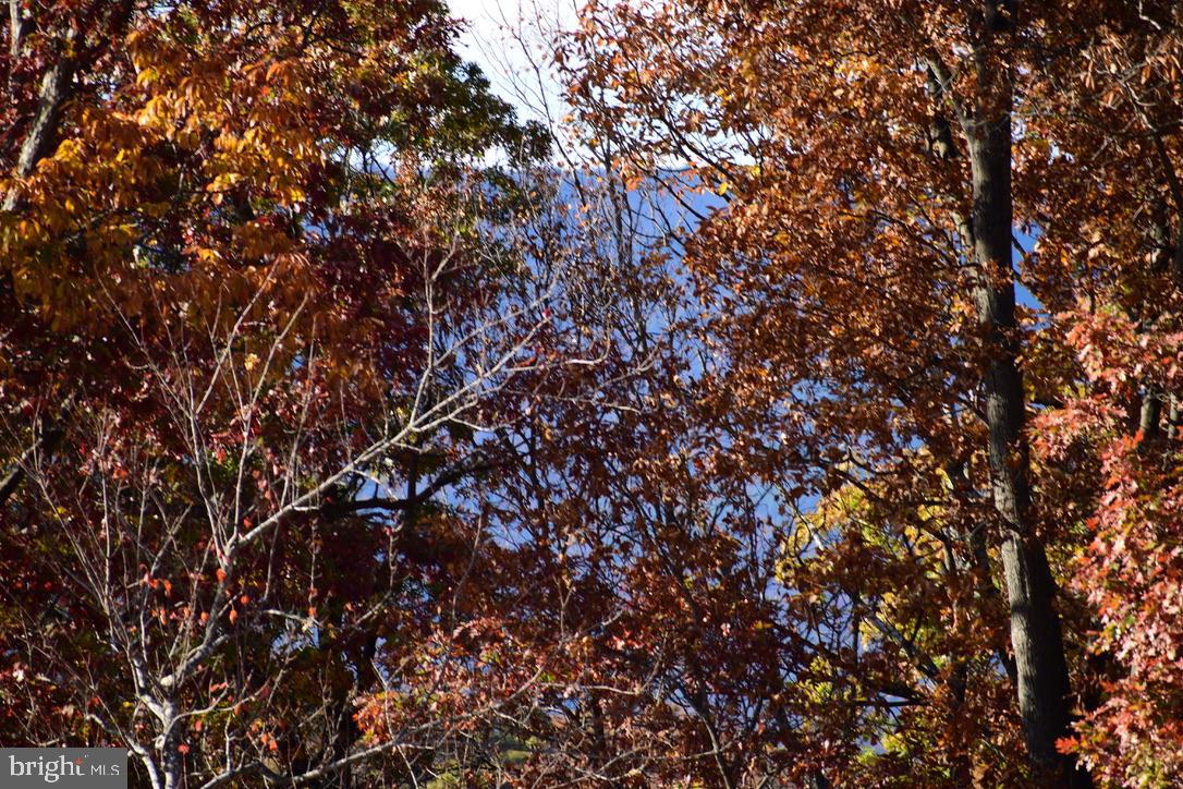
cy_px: 394
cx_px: 592
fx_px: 12322
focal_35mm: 375
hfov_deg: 5.5
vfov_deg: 3.7
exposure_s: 1/125
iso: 100
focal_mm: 250
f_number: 7.1
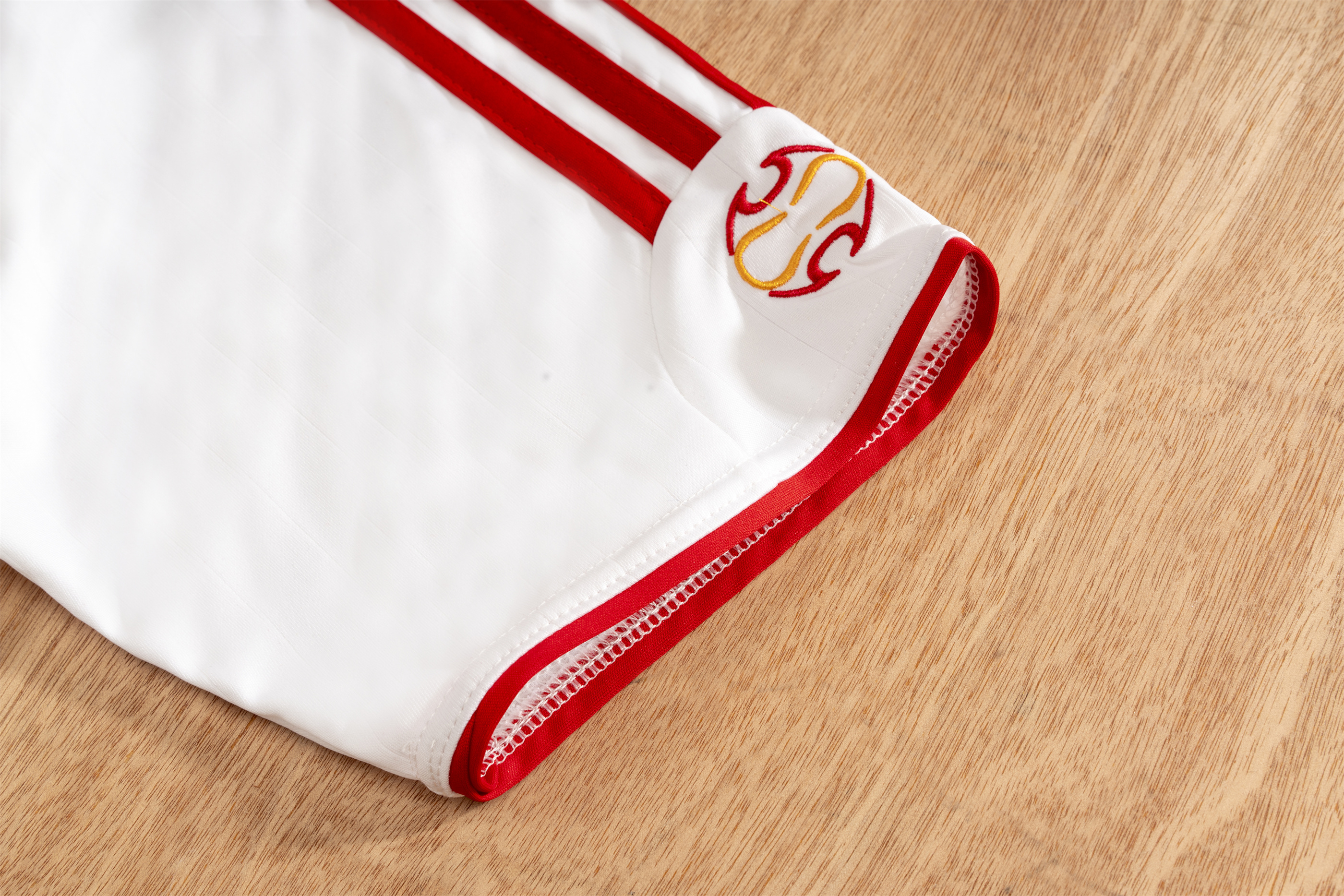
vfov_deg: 24.6
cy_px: 448
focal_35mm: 55
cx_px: 672
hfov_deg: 36.2
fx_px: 2053
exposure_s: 1/125
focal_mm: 55
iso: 100
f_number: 11
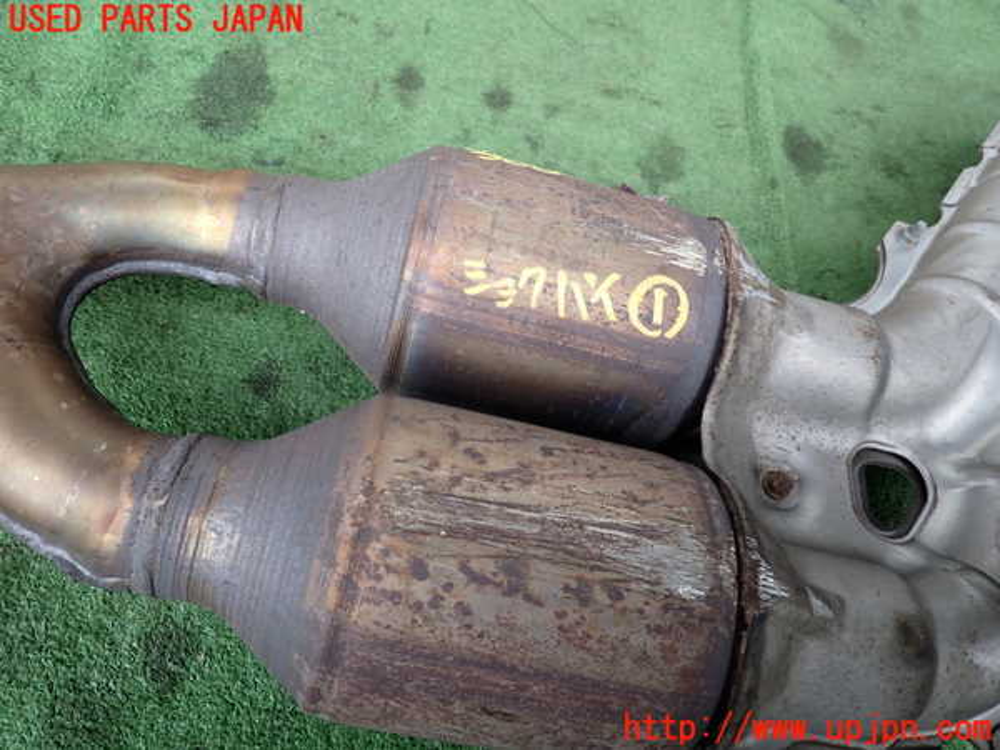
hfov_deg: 69.4
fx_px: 722
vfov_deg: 54.9
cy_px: 375
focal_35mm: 25
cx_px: 500
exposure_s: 1/160
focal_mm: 4.5
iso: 100
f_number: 2
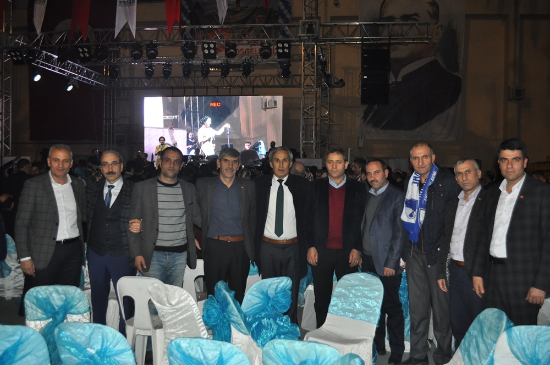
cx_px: 275
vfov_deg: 36.8
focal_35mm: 36
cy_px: 182
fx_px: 549
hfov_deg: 53.2
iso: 800
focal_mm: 24
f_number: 4
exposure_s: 1/60
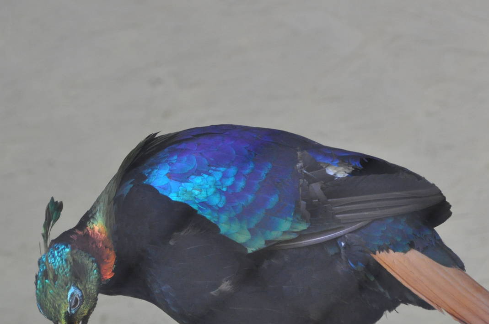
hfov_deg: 4.2
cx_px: 267
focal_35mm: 494
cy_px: 239
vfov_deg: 2.8
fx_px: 6702
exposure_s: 1/250
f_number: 5.3
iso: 1600
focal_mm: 220
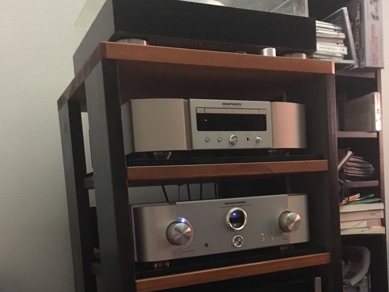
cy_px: 231
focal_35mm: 39
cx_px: 194
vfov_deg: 35.7
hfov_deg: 47.9
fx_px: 438
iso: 1000
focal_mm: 4.15
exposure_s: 1/15
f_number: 2.2
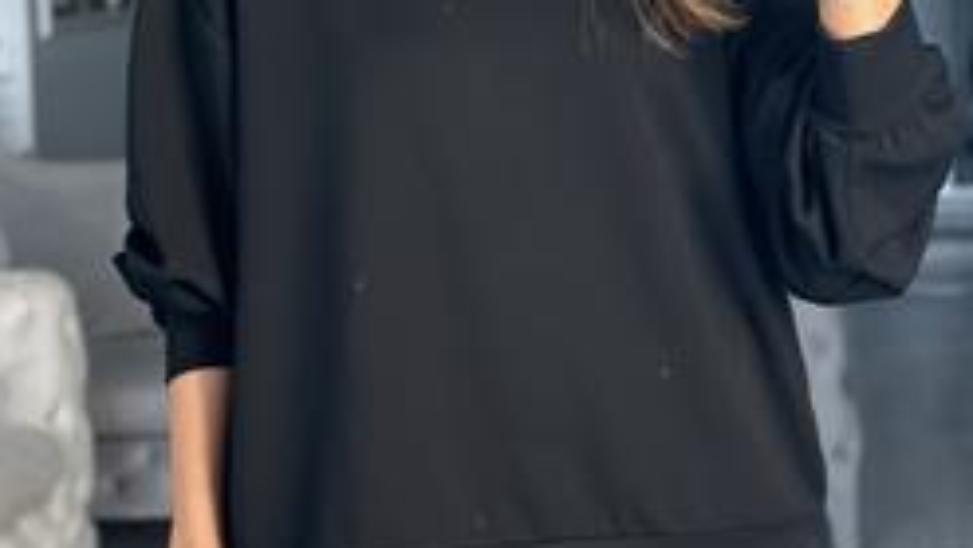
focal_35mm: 107
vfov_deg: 11.3
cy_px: 240
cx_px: 555
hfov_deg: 20.0
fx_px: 2761
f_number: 1.78
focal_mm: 6.86
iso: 80
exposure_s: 1/170
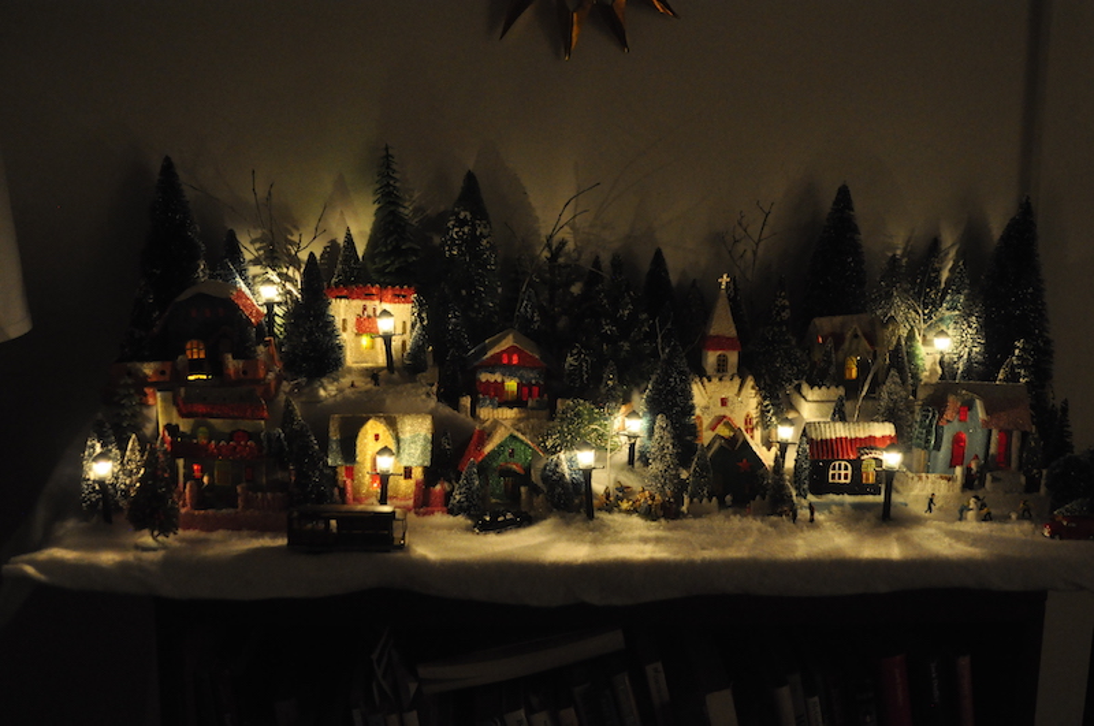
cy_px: 363
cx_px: 547
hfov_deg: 42.4
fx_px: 1411
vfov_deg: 28.9
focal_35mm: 46
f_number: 4
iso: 2000
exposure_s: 1/60
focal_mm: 31
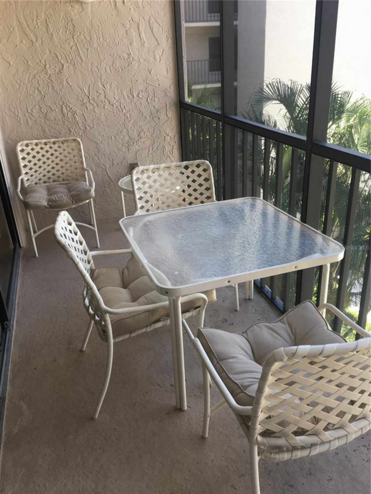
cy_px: 247
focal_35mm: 29
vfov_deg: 61.7
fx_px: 414
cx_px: 186
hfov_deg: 48.2
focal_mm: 4.15
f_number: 2.2
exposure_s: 1/120
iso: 32
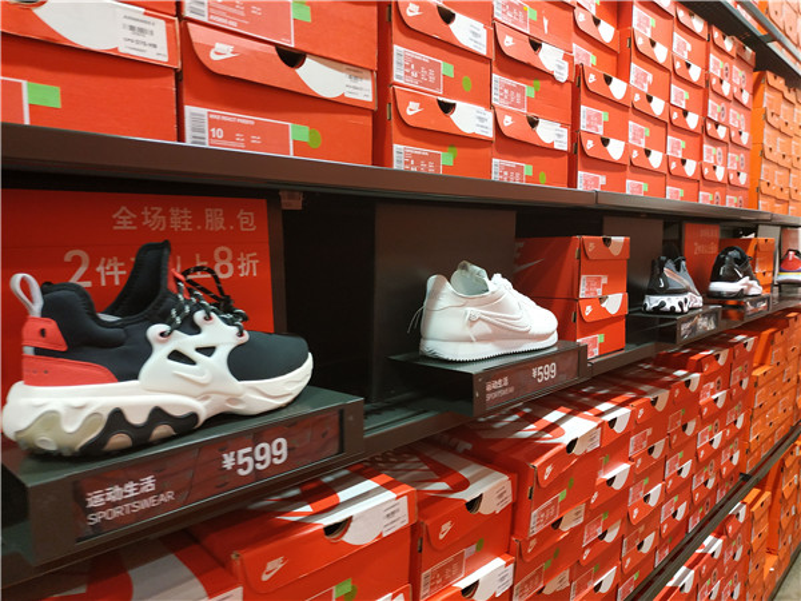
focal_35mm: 24
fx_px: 555
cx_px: 400
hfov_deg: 71.6
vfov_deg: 56.8
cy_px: 300
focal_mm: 3.94
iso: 400
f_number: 1.9
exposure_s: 1/20
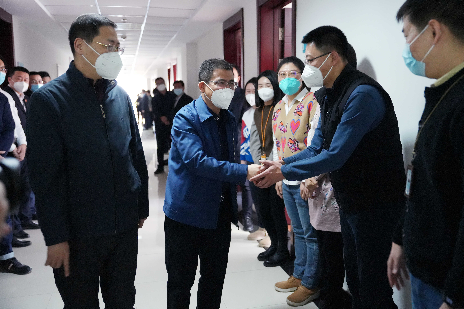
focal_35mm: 33
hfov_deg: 57.2
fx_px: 425
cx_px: 232
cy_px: 154
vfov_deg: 40.0
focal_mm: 33
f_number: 2.8
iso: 10000
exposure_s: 1/160
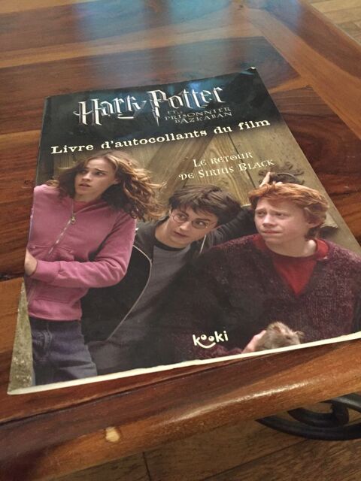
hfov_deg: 48.2
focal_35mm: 29
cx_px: 180
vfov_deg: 61.7
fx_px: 403
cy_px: 240
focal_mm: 4.15
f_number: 2.2
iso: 500
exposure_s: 1/17
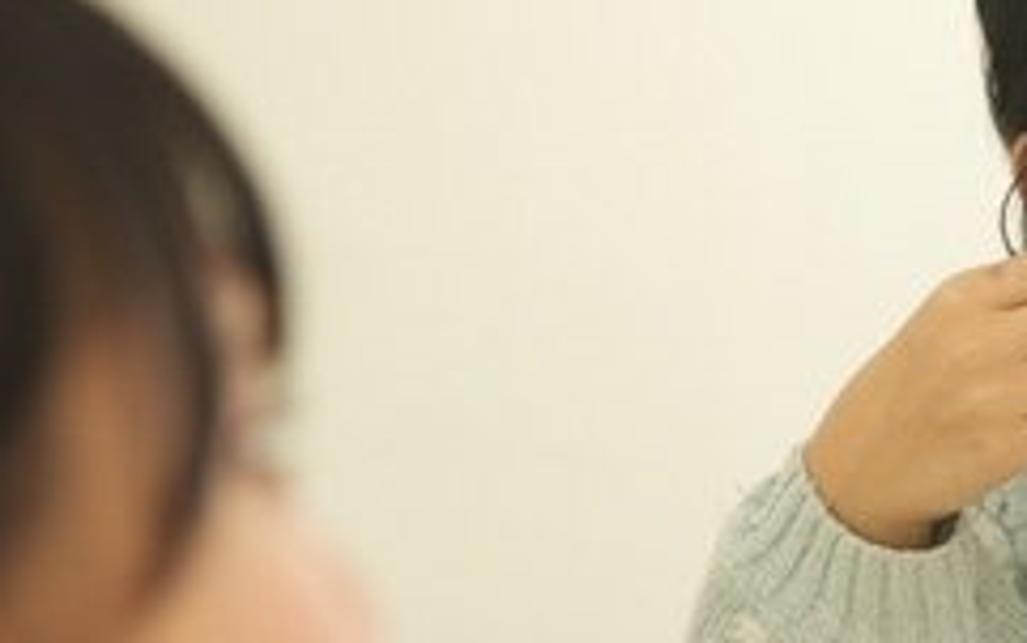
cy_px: 262
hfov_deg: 13.9
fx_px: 4145
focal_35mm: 148
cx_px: 984
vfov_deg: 8.9
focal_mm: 70
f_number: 4
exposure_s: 1/125
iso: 320
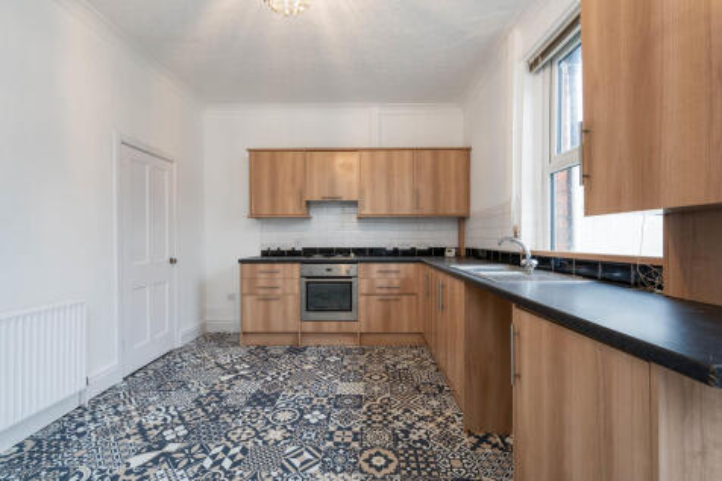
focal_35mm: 16
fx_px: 321
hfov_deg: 96.8
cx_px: 361
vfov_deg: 73.7
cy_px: 240
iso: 320
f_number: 7.1
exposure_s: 1/30
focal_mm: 16
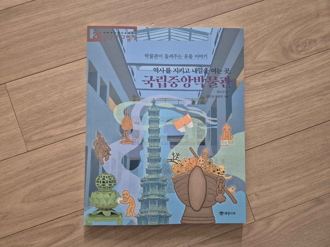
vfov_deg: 58.9
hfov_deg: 73.9
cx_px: 165
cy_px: 124
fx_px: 219
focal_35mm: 23
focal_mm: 5.4
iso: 800
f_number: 1.8
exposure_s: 1/60
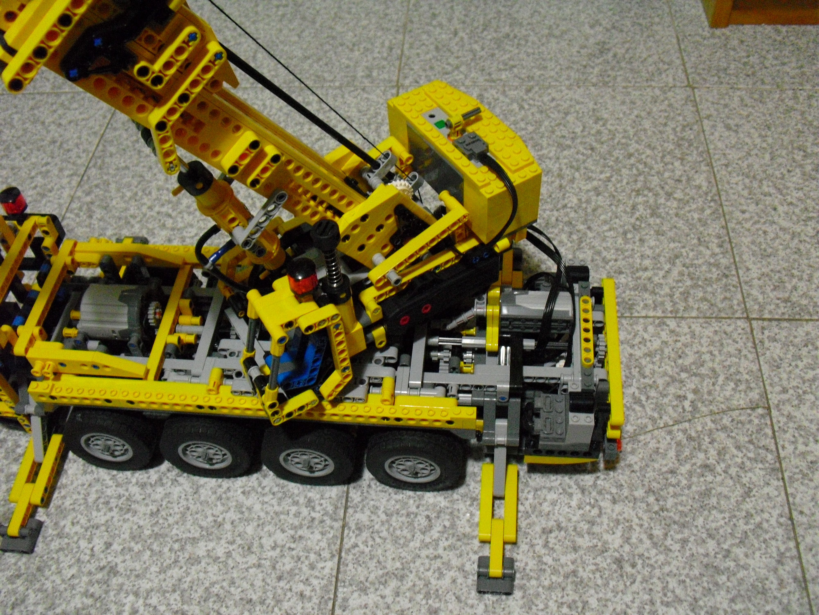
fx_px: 852
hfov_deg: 51.4
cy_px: 308
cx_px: 410
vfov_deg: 39.7
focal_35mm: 36
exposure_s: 1/8
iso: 800
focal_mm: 6.3
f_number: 3.1
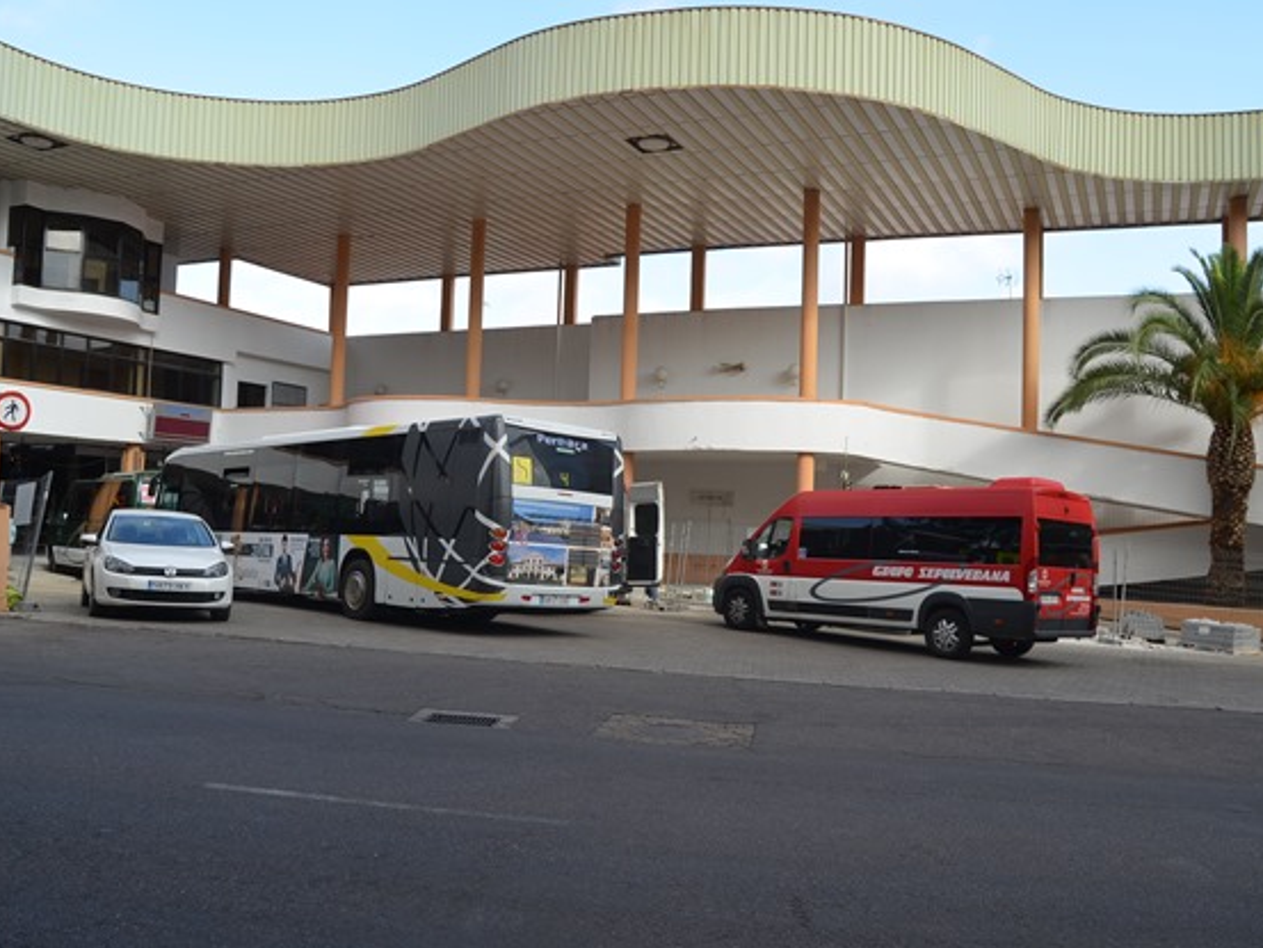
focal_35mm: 30
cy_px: 482
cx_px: 594
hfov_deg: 59.9
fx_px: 1095
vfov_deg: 46.8
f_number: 7.1
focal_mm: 18
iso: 200
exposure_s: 1/200
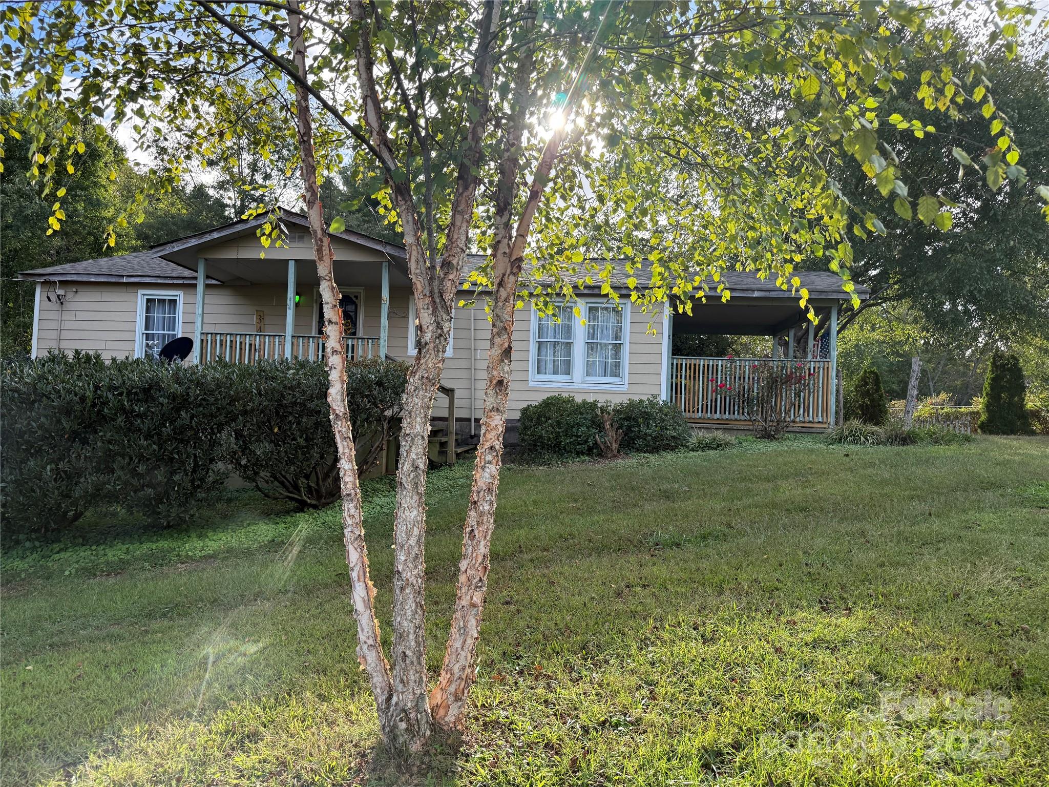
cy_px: 394
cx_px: 524
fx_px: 727
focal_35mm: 24
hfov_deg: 71.6
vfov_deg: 56.8
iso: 100
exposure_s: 1/1139
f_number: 1.78
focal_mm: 6.76
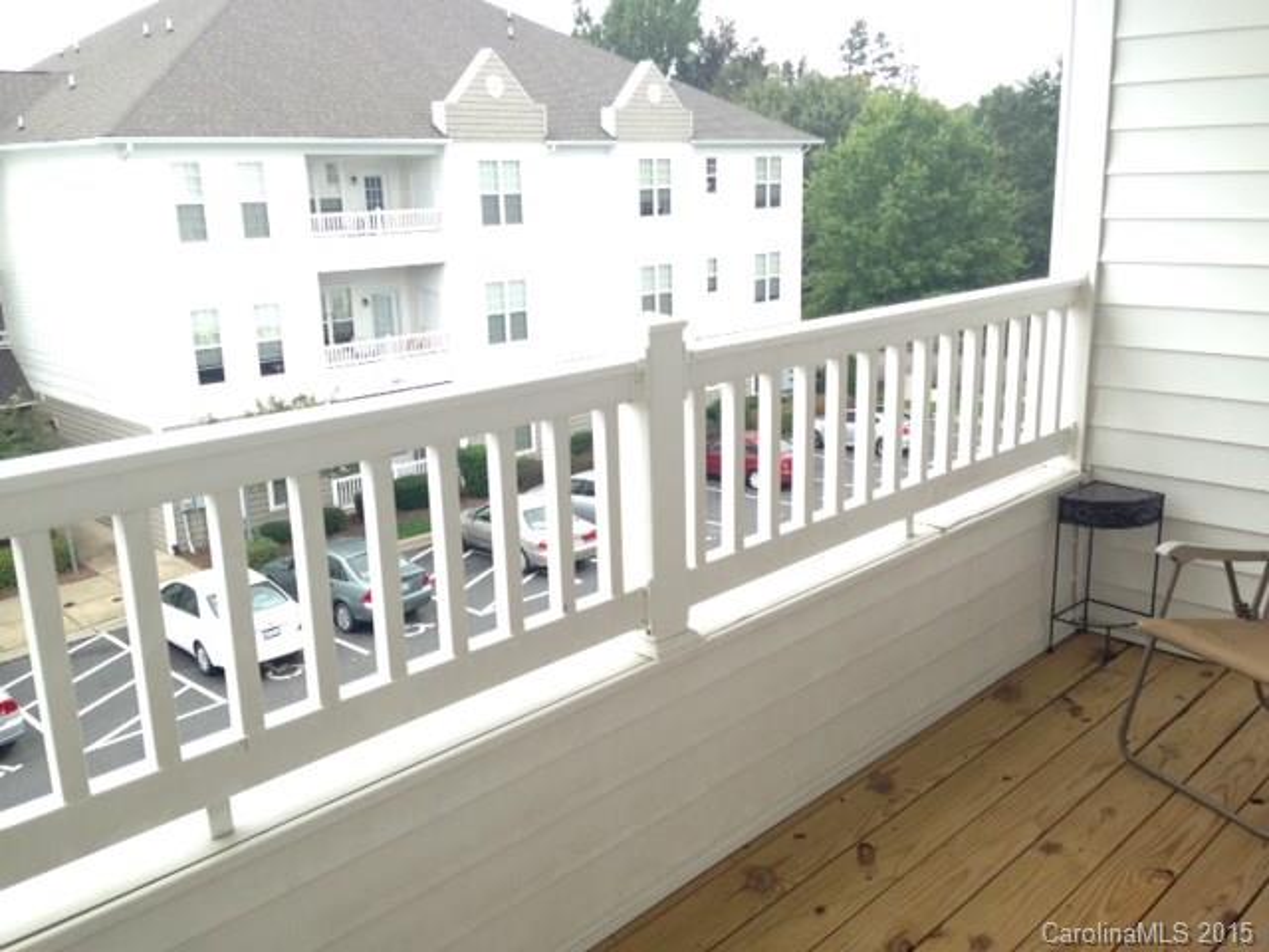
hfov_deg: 55.4
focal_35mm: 33
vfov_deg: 42.9
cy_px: 476
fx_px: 1210
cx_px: 634
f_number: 2.4
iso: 64
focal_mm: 4.12
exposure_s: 1/120
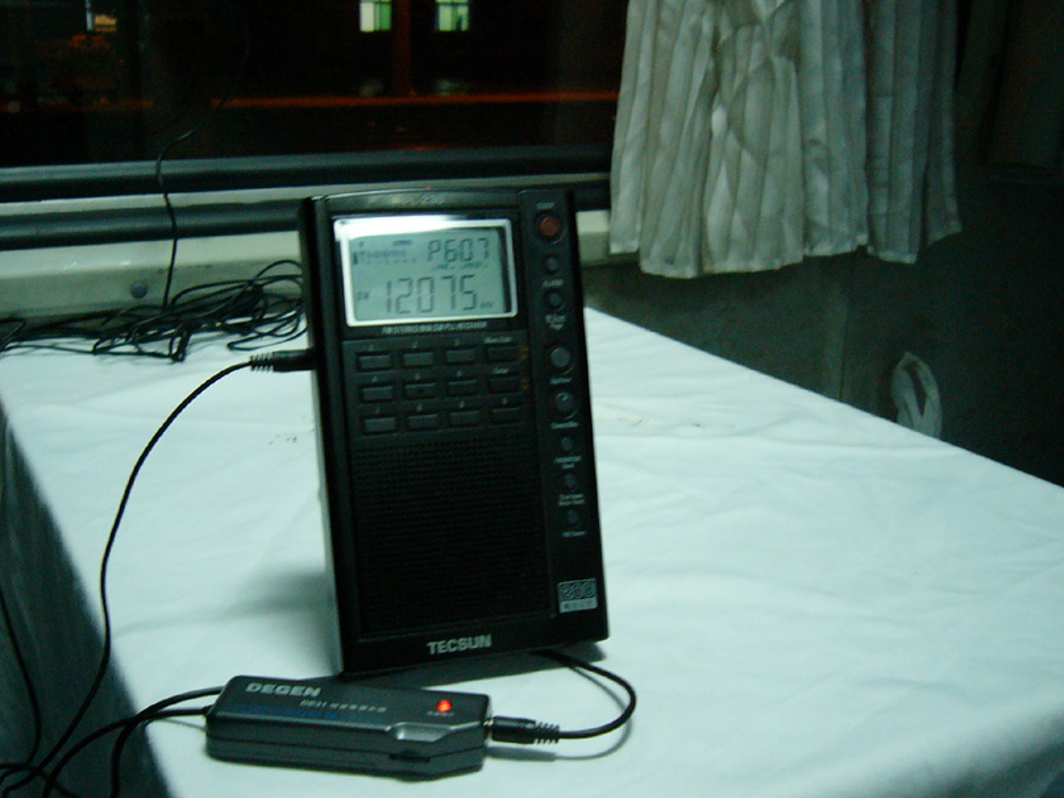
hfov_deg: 47.8
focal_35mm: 39
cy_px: 404
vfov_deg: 36.8
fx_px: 1199
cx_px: 492
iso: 200
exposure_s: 1/8
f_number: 2.8
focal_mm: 5.8
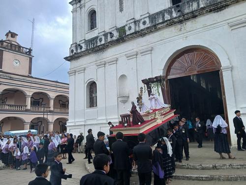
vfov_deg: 53.1
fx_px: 185
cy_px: 92
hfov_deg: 67.3
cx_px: 123
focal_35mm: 26
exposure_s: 1/189
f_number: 1.8
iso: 20
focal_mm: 3.98
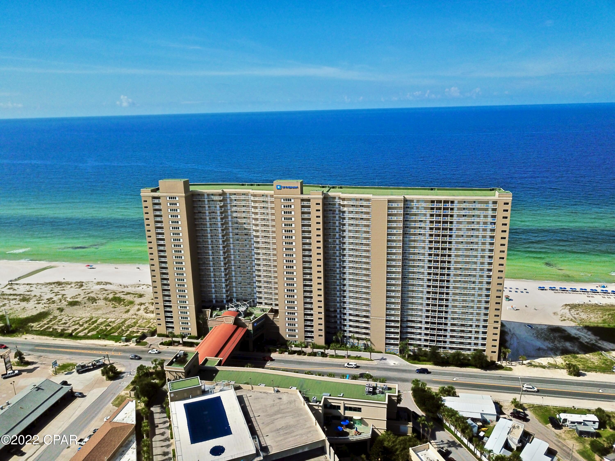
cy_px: 230
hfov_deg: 67.3
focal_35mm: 26
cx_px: 308
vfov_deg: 53.1
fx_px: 462
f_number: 2.2
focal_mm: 4.73
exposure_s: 1/4115
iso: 100
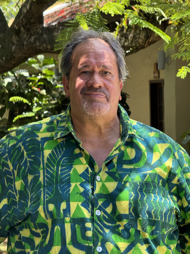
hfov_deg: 12.3
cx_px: 95
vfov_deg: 16.4
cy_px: 127
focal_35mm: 120
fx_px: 878
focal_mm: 15.66
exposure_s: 1/155
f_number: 2.8
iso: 50
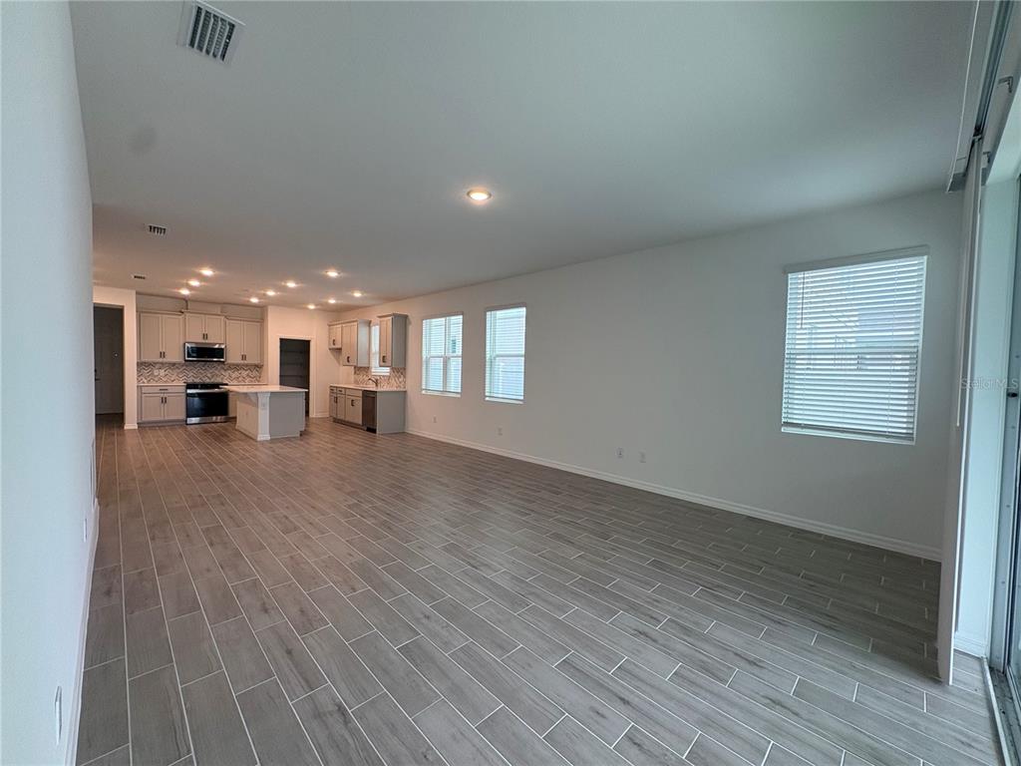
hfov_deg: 102.1
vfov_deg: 85.7
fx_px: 413
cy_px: 383
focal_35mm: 14
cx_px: 510
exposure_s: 1/120
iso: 125
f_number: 2.2
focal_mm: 2.22
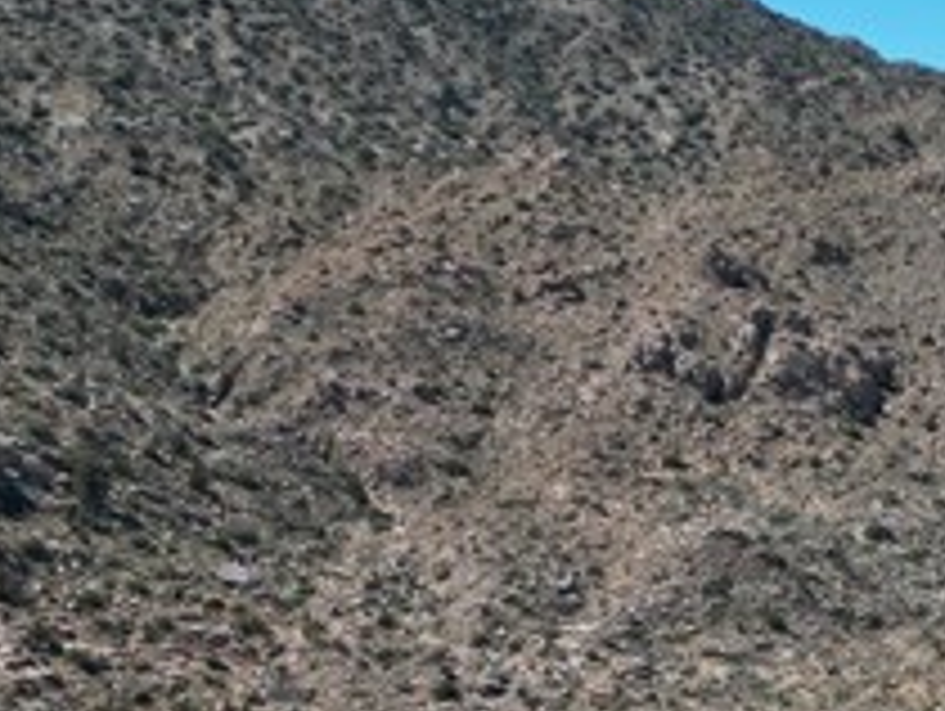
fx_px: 1995
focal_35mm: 73
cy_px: 657
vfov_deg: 19.8
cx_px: 1278
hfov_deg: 23.2
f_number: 1.7
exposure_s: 1/350
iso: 110
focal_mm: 6.72
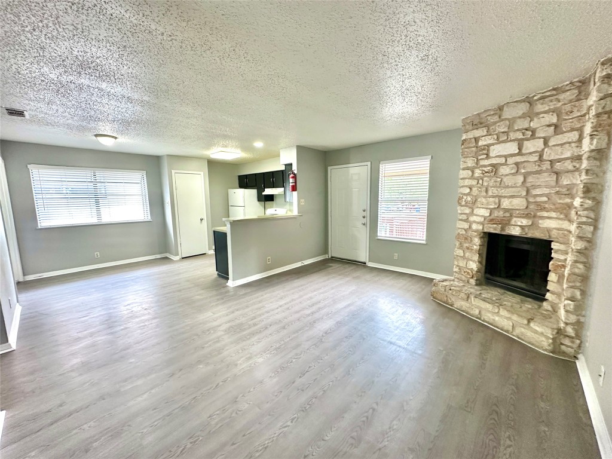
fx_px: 248
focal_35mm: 14
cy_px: 230
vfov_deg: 85.7
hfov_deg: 102.1
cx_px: 306
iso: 320
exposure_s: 1/60
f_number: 2.2
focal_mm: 2.22
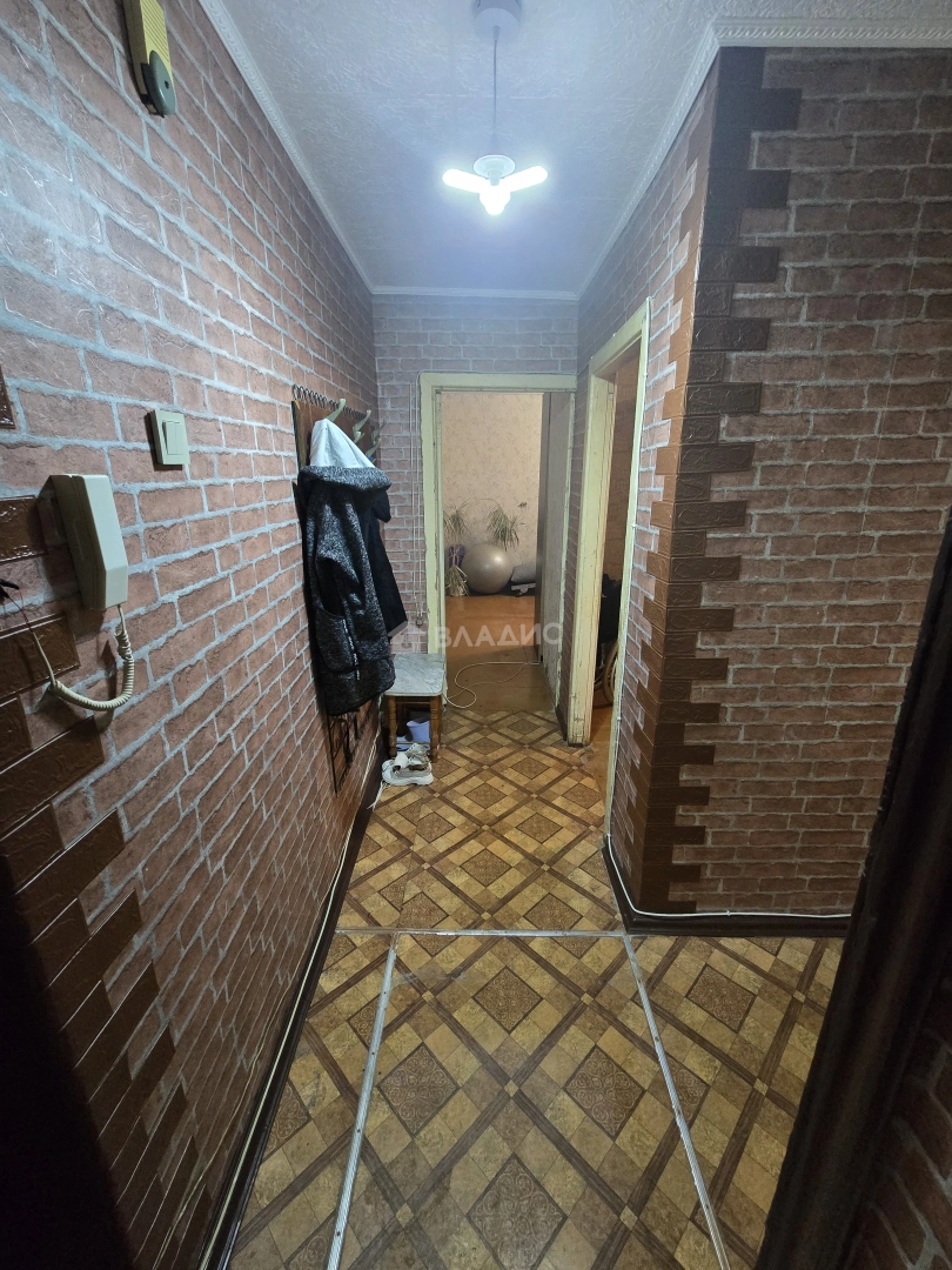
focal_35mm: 13
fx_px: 477
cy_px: 635
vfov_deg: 106.2
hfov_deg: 89.9
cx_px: 476
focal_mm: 2.2
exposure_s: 1/50
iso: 800
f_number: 2.2
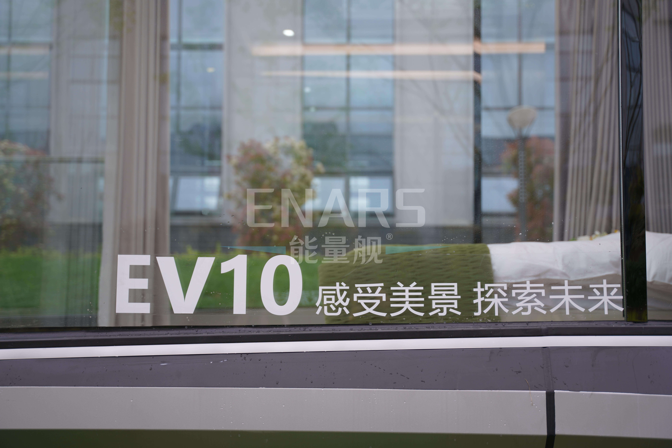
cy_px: 224
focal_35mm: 45
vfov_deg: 29.9
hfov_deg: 43.6
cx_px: 336
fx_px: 840
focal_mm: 45
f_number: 2.8
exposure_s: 1/100
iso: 160
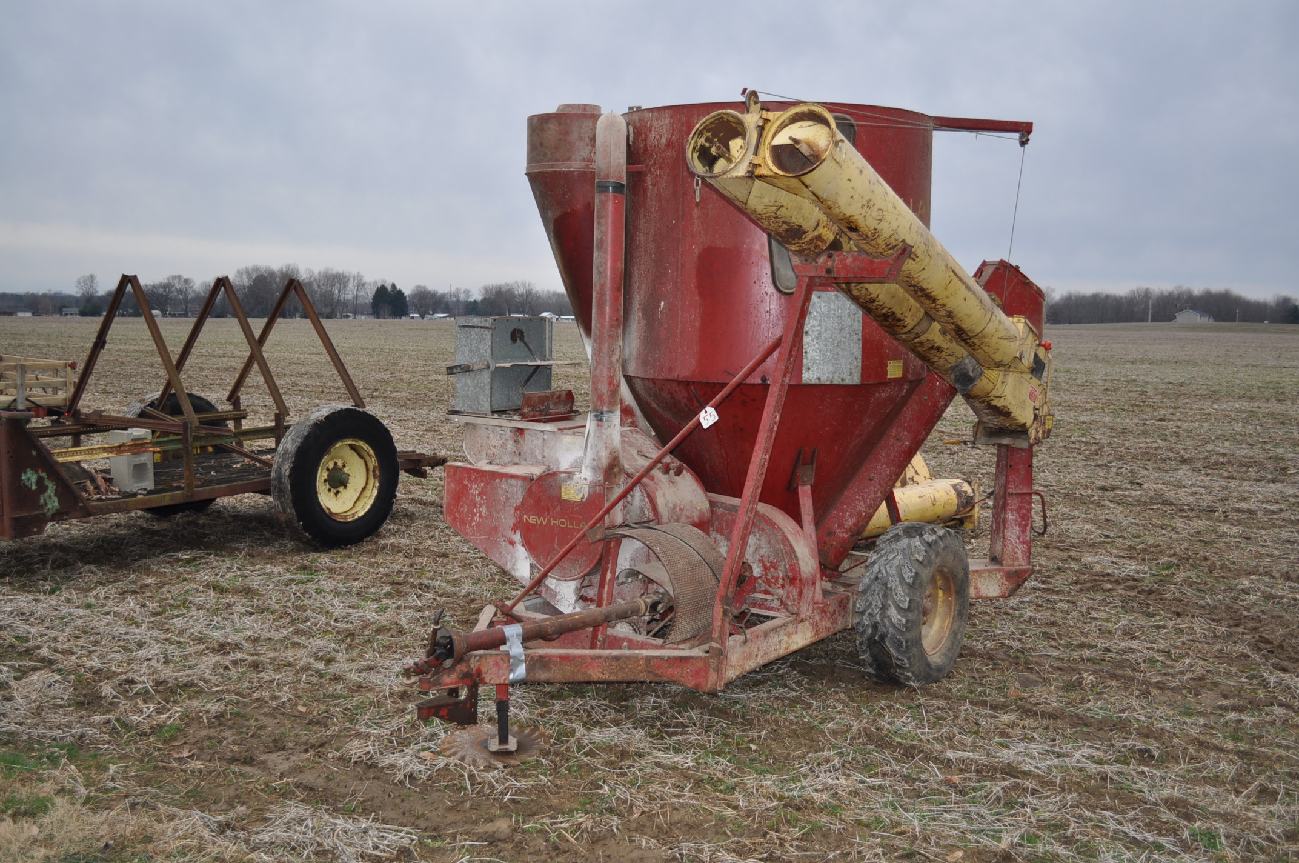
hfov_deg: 53.2
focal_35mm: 36
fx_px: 1297
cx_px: 650
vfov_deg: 36.8
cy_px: 432
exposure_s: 1/200
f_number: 4
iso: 200
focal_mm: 24
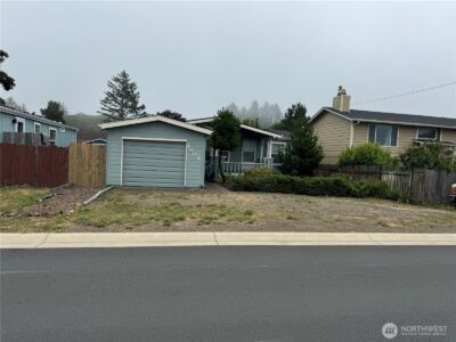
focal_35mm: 24
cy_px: 171
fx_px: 316
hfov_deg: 71.6
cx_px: 228
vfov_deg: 56.8
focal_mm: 6.76
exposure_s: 1/3096
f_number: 1.78
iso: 80
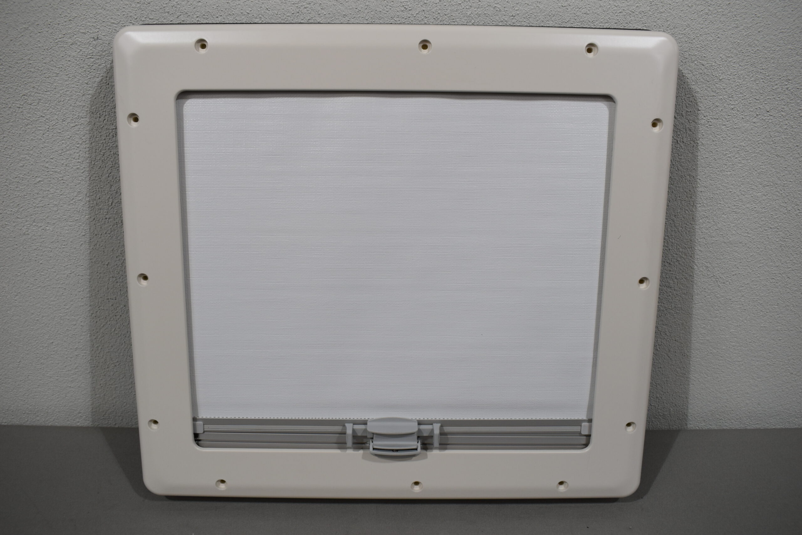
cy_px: 268
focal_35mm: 33
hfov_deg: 57.2
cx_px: 401
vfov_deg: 40.0
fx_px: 735
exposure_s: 1/125
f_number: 5.6
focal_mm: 22
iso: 220
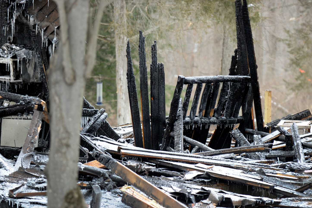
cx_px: 173
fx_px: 2442
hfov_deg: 7.3
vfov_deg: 4.9
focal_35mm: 282
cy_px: 142
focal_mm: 200
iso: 400
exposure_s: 1/160
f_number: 4.5
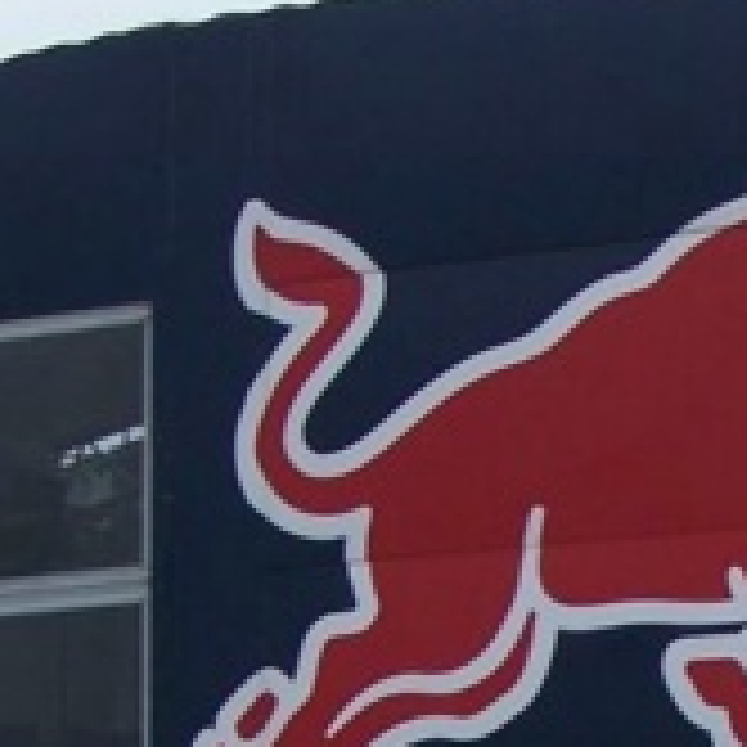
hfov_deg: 10.0
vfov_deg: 9.9
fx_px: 4224
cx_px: 835
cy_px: 1017
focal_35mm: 173
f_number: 2.8
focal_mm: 6.3
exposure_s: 1/800
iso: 80
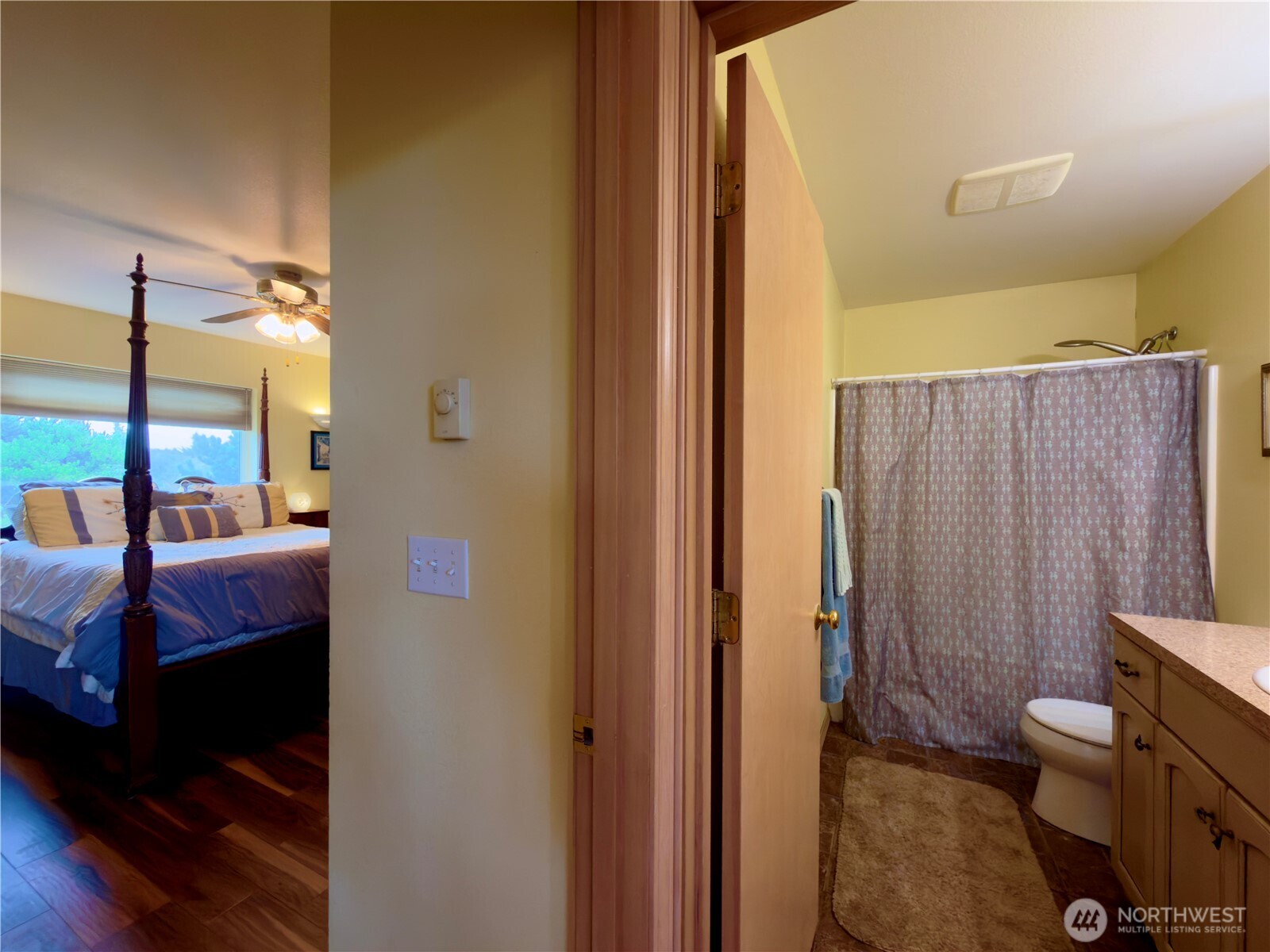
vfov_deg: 85.7
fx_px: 514
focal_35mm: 14
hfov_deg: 102.1
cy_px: 476
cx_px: 635
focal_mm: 2.22
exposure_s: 1/30
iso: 100
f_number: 2.2
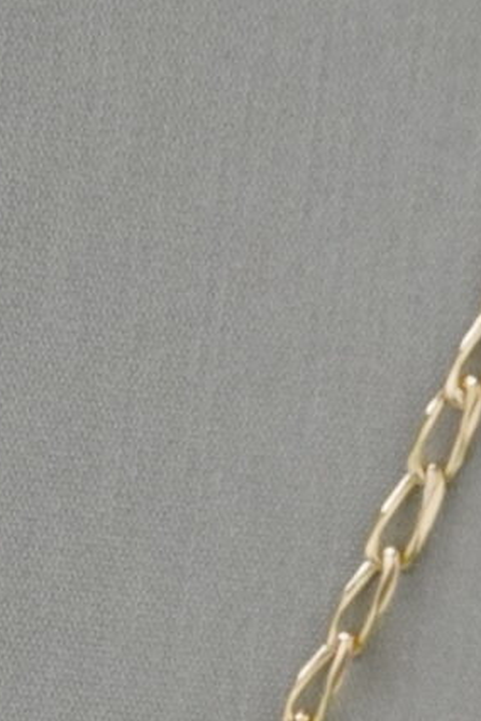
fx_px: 12645
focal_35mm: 631
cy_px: 618
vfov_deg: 3.3
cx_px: -152
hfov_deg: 2.2
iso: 1600
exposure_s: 1/200
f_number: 9
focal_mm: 70
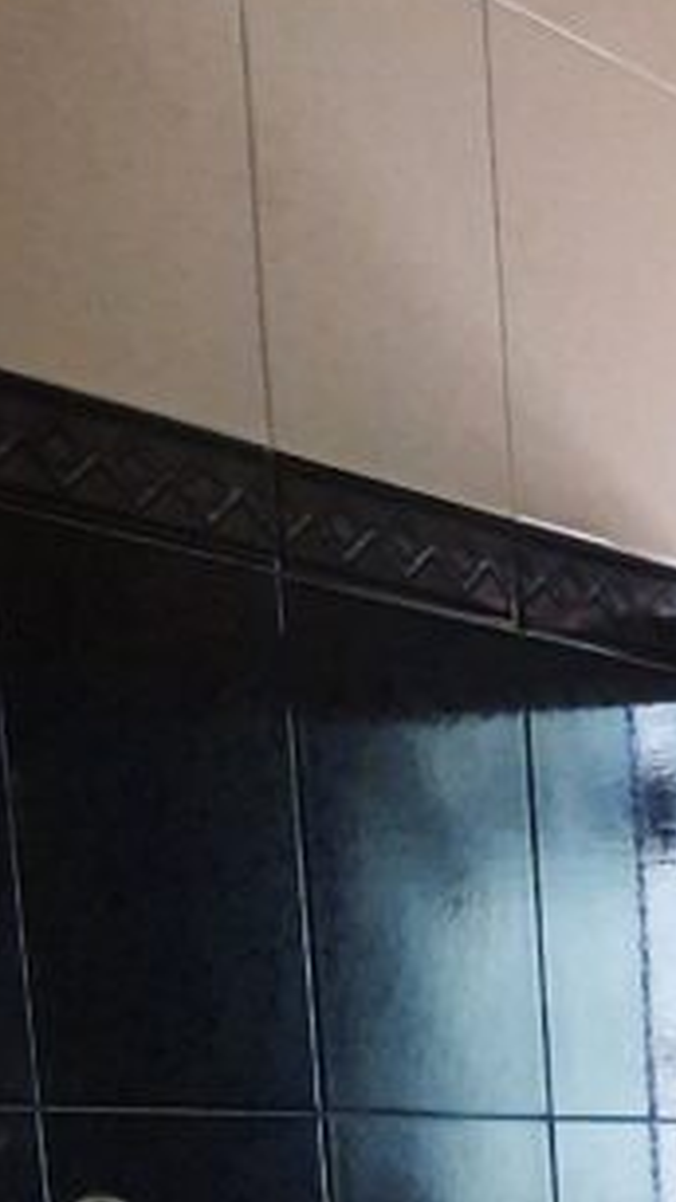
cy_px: 1709
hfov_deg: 11.7
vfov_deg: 20.6
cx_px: 1407
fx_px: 2901
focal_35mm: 91
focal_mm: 4.6
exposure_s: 1/24
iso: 640
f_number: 2
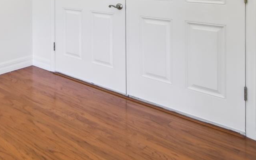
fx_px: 265
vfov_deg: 28.8
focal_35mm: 38
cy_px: -35
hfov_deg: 43.8
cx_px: -2
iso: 100
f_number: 7.1
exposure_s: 1/15
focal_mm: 10
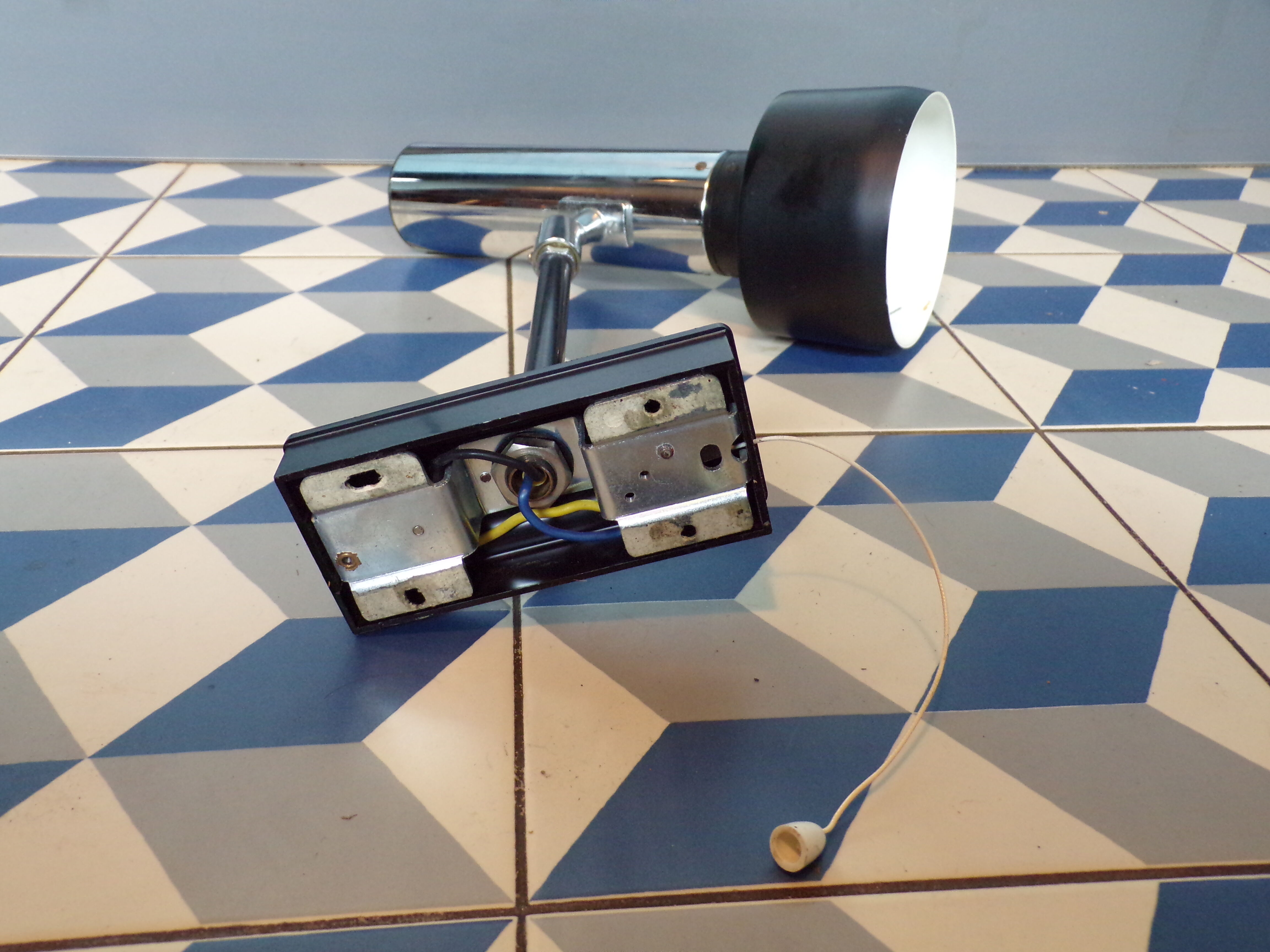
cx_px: 635
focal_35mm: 28
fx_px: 1027
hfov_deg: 63.4
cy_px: 476
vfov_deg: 49.7
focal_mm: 5
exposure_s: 1/17
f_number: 3.1
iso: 395
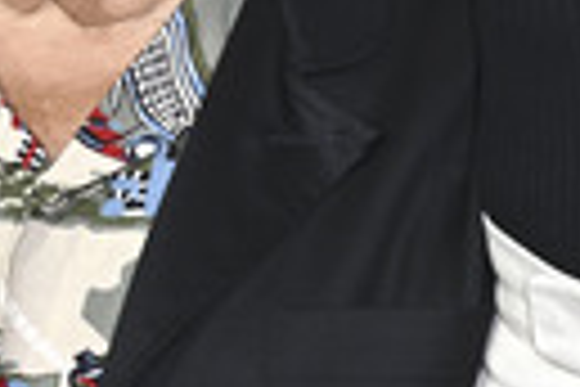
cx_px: -70
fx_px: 5526
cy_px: -18
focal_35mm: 343
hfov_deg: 6.0
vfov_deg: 4.0
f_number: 5.6
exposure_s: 1/200
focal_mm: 98
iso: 1250
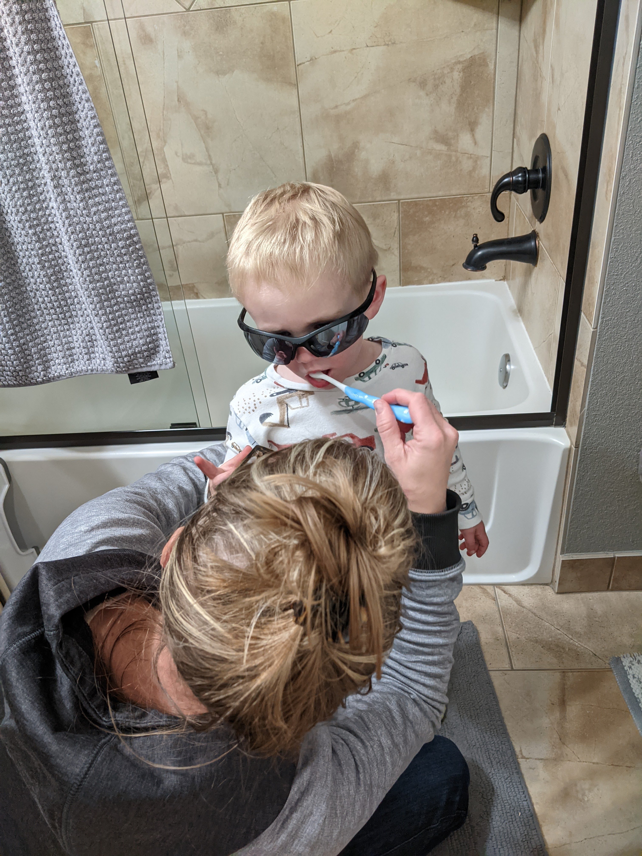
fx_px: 668
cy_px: 428
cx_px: 321
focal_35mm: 27
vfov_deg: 65.3
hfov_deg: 51.4
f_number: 1.8
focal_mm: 4.44
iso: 215
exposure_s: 1/60
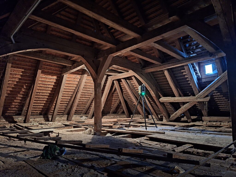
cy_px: 88
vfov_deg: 58.9
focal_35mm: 23
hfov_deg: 73.9
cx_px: 118
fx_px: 157
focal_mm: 5.54
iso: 1250
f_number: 1.8
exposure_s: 1/13
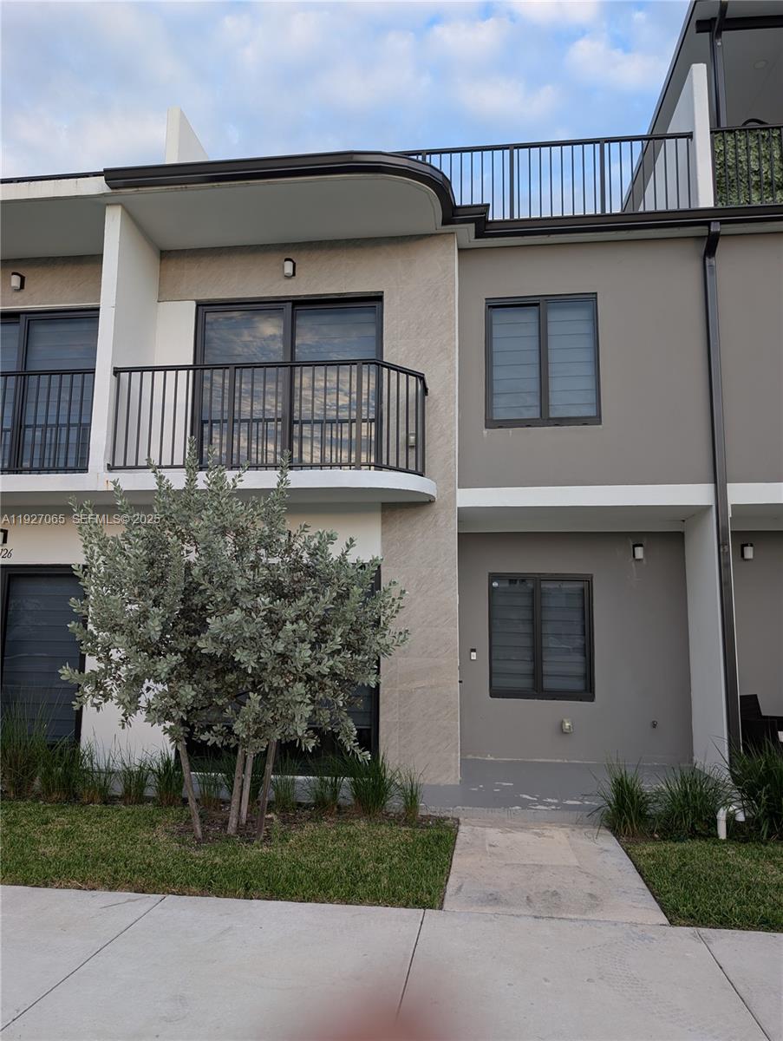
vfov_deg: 71.5
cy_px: 520
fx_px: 722
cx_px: 392
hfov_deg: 56.9
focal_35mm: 24
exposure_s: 1/78.7
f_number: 1.68
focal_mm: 6.9
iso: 21
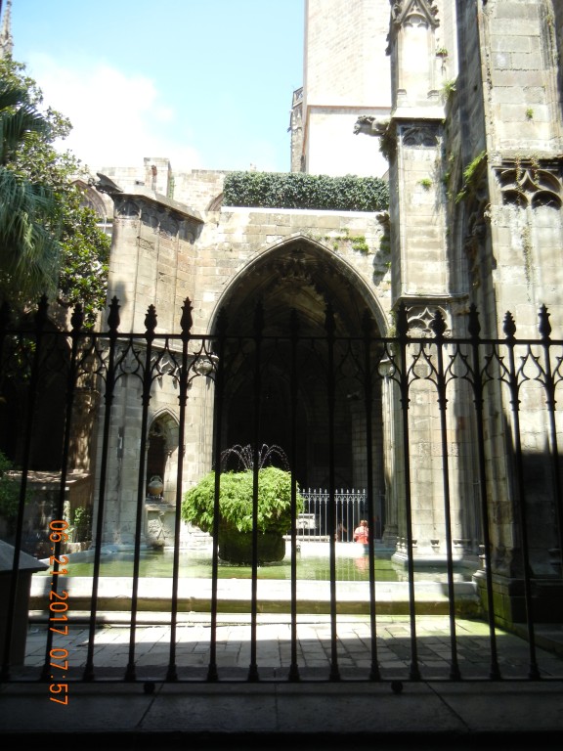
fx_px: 651
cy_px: 376
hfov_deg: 46.8
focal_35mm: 30
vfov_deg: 60.0
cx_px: 282
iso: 160
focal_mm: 5.4
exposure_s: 1/393
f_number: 3.5
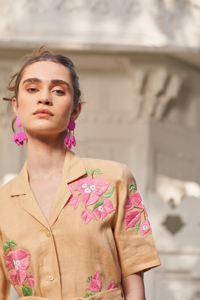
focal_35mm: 102
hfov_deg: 13.4
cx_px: 100
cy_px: 150
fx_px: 850
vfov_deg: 20.0
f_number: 2.8
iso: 50
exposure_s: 1/500
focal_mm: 68
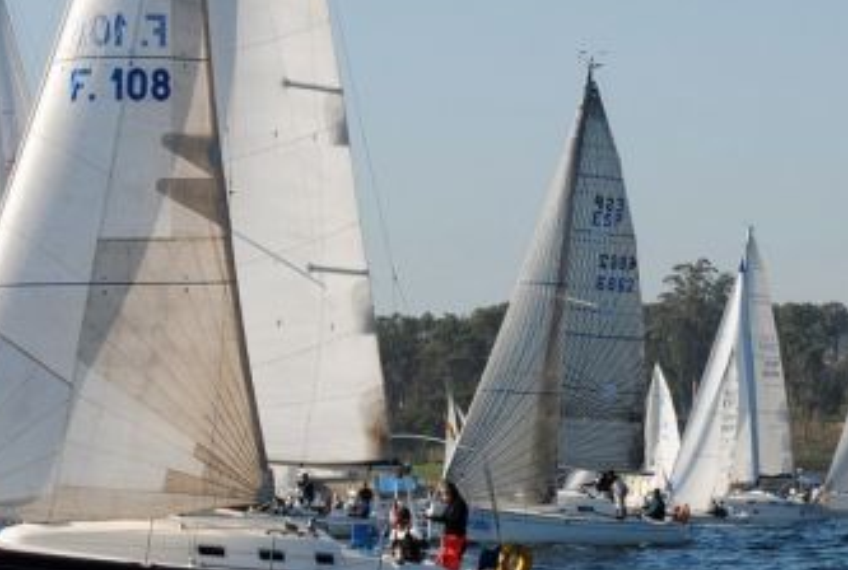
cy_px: 169
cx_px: 494
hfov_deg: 10.3
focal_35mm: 198
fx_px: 4681
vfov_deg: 7.0
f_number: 8
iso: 100
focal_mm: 55
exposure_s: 1/250
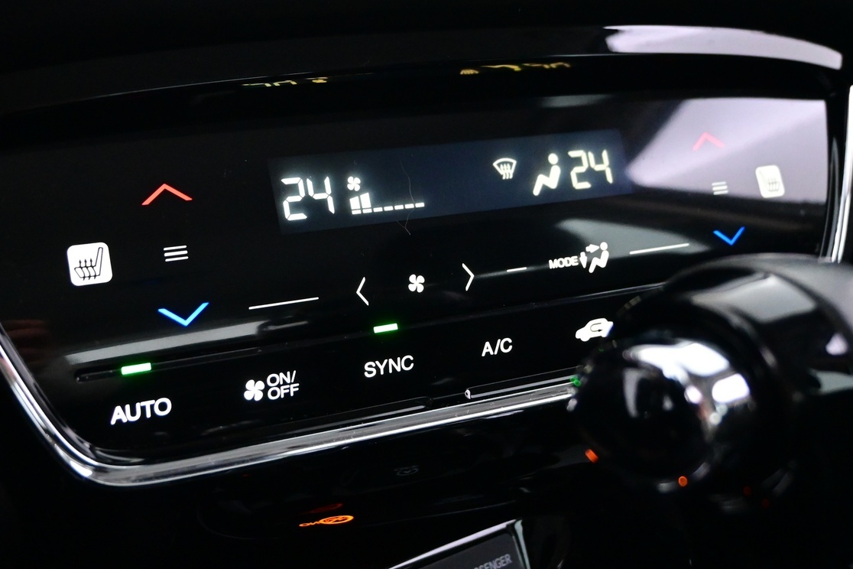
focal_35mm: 46
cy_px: 217
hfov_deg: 42.8
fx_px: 1083
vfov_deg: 29.3
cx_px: 350
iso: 4000
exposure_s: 1/30
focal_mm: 21
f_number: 4
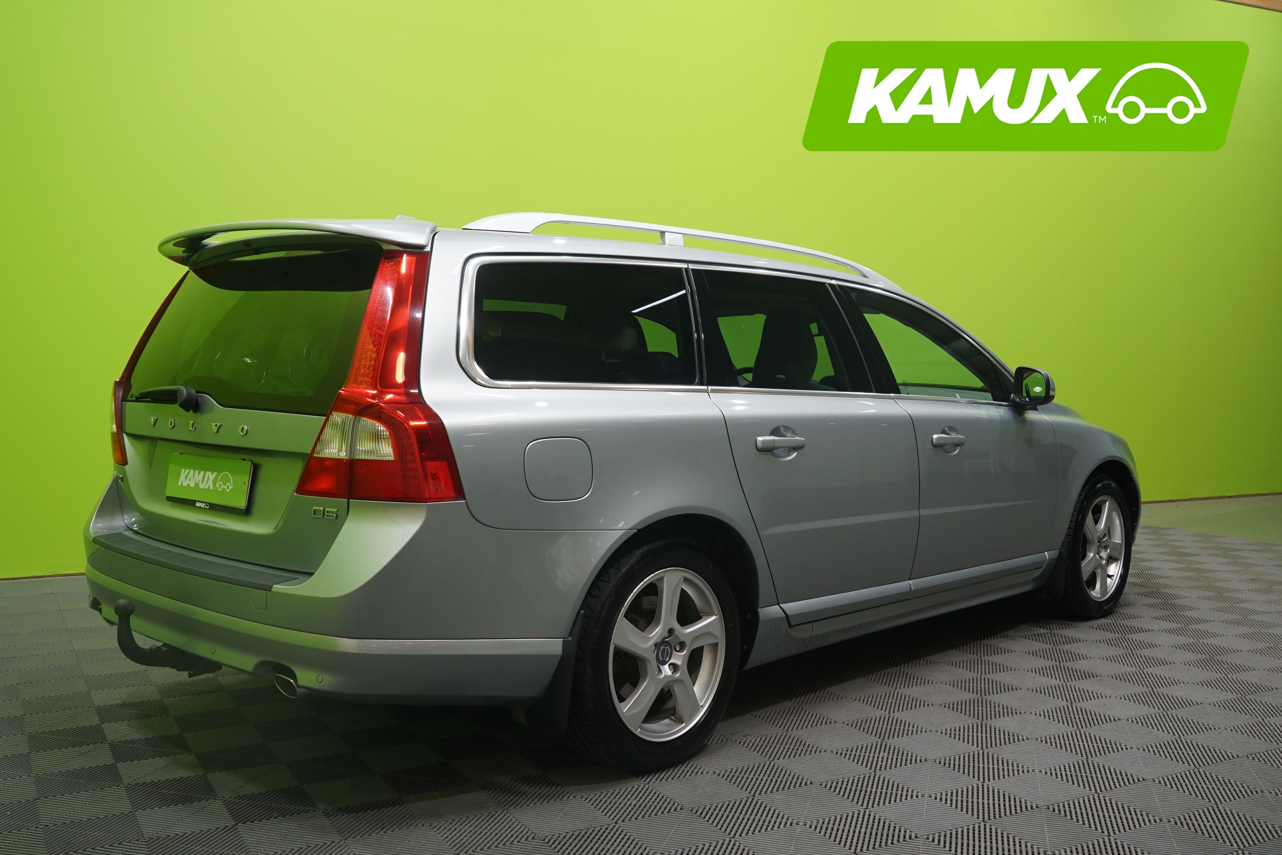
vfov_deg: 40.0
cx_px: 641
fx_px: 1175
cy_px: 428
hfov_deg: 57.2
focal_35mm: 33
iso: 800
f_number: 5.6
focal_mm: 33
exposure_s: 1/20
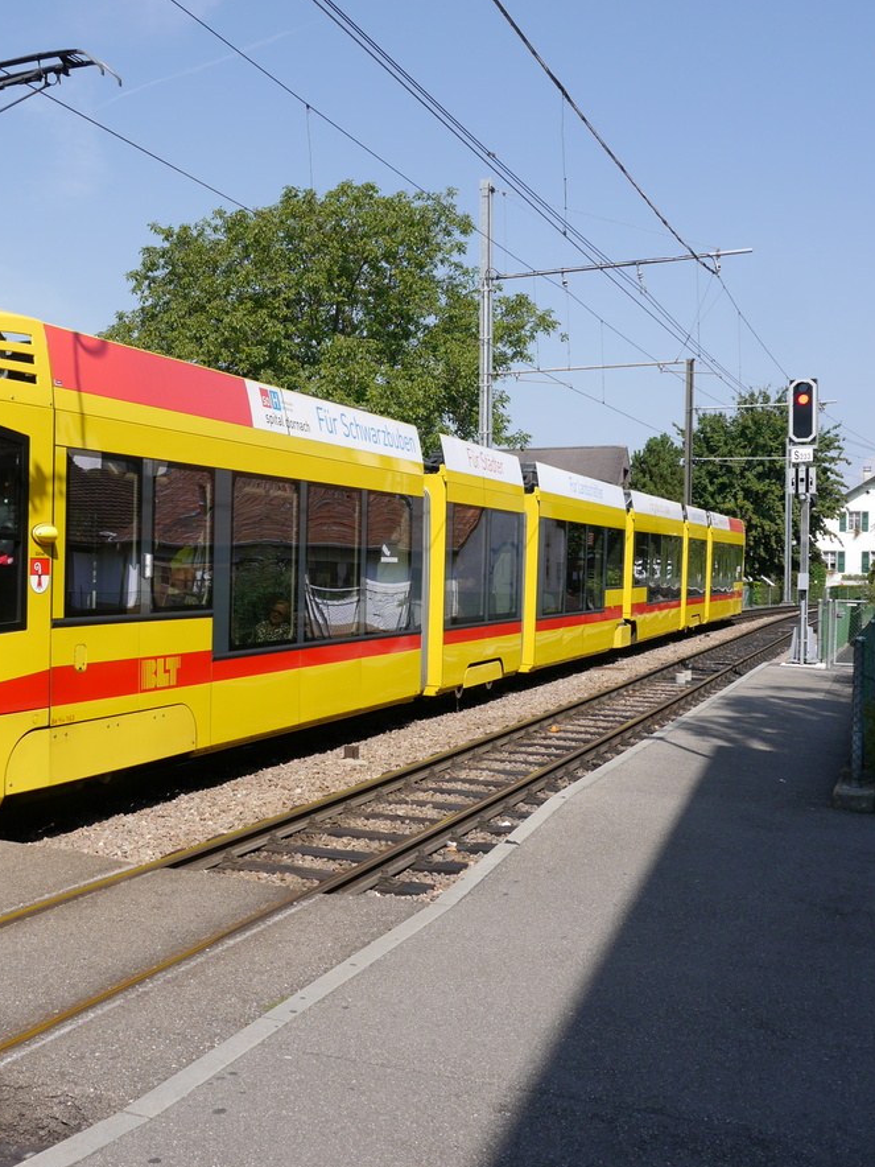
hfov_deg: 36.5
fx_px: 1281
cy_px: 587
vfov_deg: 49.0
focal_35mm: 38
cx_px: 182
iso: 160
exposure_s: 1/400
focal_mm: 14
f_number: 7.1
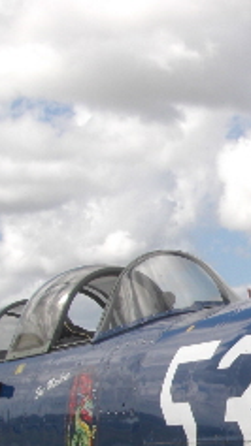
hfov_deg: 11.6
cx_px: 393
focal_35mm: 99
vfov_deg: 21.3
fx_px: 1173
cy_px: 366
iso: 64
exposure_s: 1/400
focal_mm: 6.3
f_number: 4.6
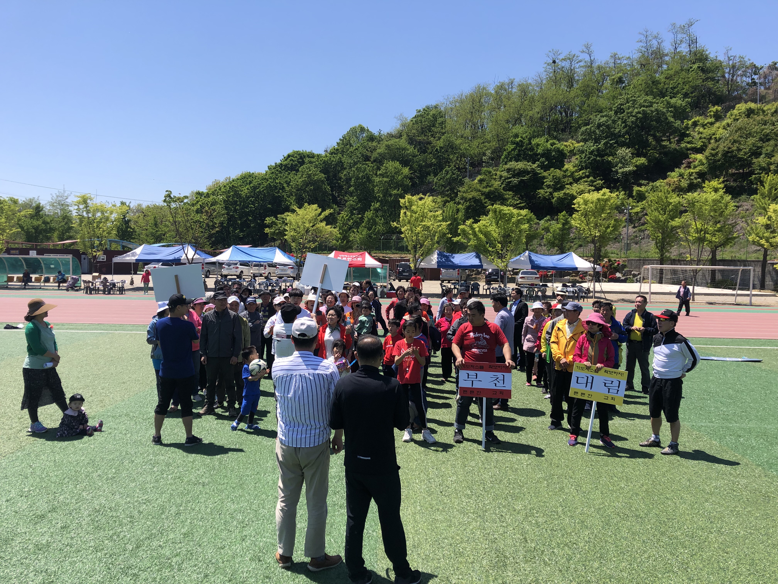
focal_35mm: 28
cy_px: 292
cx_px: 389
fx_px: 629
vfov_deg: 49.7
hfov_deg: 63.4
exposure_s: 1/1715
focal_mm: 3.99
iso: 20
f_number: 1.8
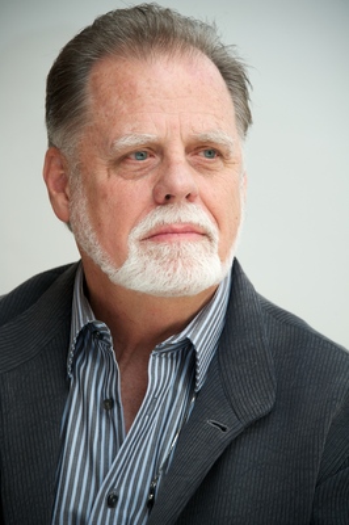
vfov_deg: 9.8
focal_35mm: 210
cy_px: 262
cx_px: 174
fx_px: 3059
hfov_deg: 6.5
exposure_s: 1/60
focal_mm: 210
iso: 500
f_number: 5.6
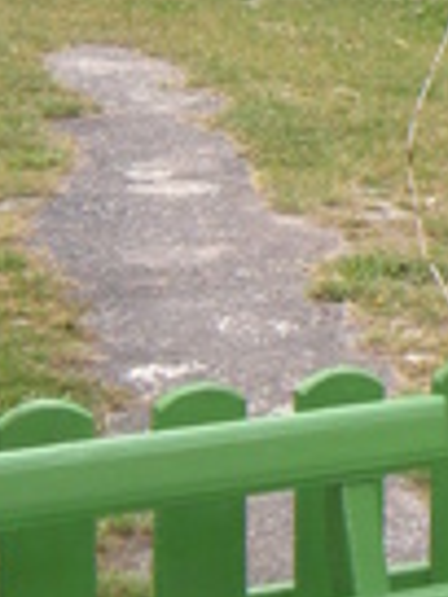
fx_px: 2657
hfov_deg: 9.3
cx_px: 729
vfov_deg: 12.7
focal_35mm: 154
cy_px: 0
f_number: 3.8
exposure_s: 1/153
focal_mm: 5.9
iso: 89
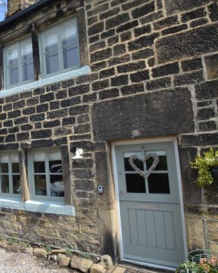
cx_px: 19
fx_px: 224
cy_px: 136
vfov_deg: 62.8
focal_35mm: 28
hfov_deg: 46.5
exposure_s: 1/200
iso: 100
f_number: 7.1
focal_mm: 13
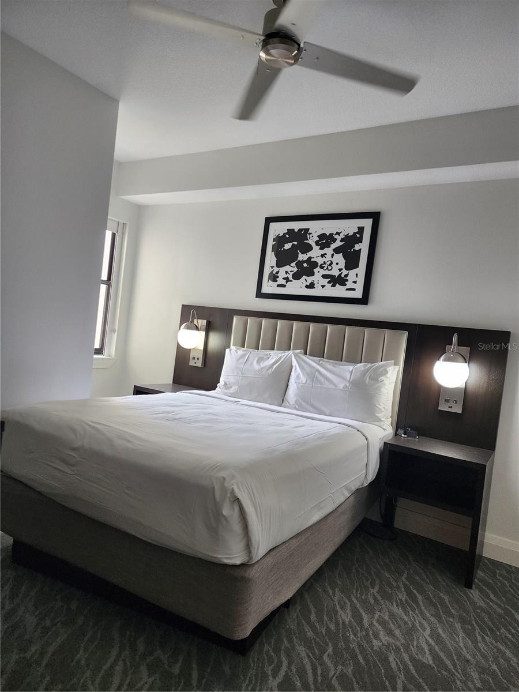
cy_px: 346
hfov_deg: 58.9
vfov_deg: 73.9
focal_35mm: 23
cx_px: 260
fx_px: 460
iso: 160
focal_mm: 6.4
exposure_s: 1/120
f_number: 1.8
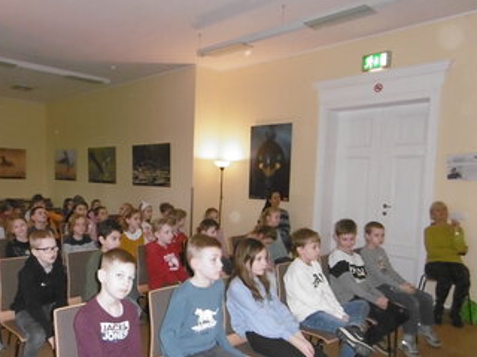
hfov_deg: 59.3
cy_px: 216
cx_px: 182
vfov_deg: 46.5
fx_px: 413
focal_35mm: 30
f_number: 3.1
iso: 640
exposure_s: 1/100
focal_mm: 4.3
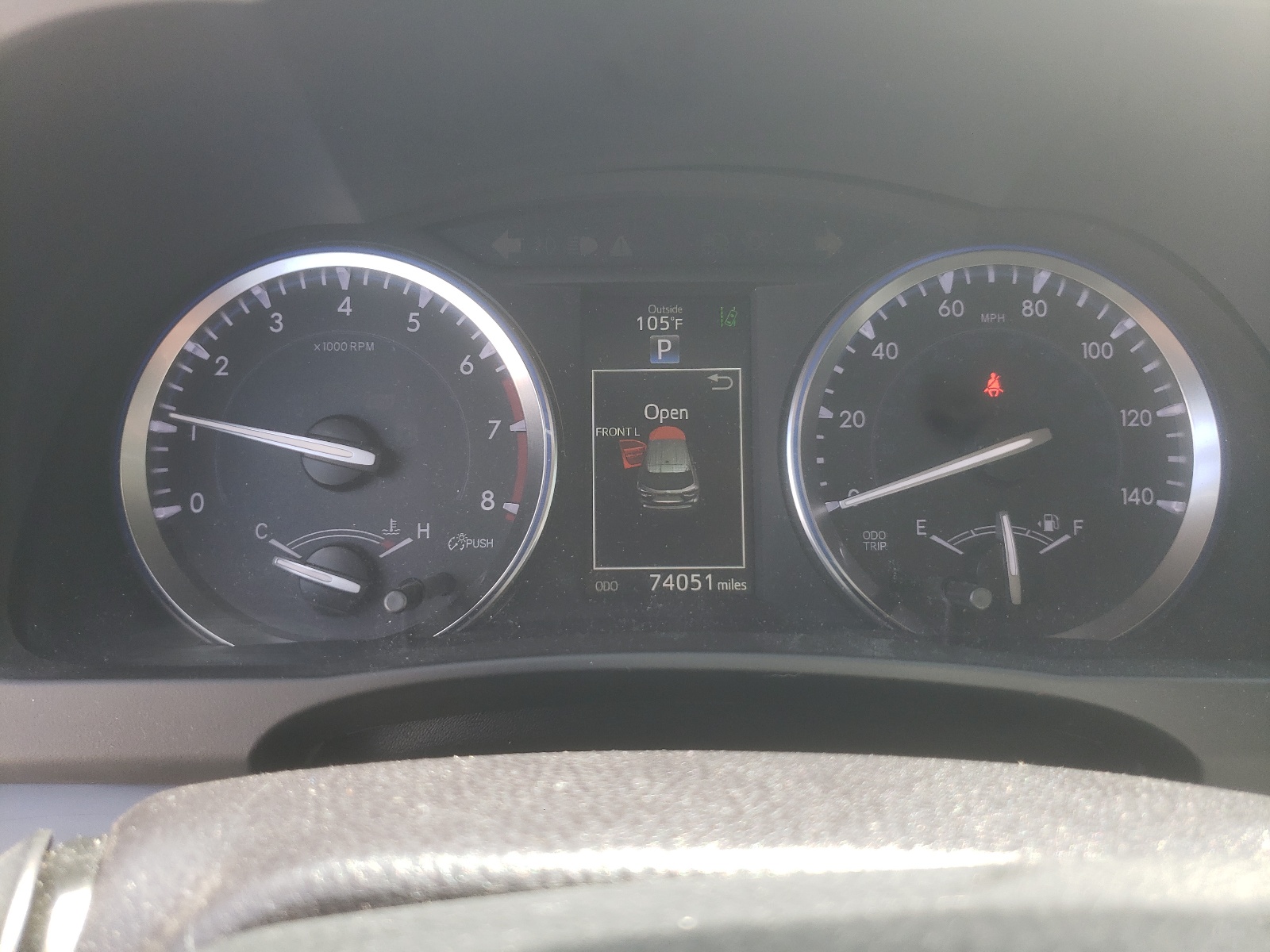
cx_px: 635
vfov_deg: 53.1
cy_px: 476
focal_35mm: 26
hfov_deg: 67.3
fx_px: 954
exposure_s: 1/100
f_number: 1.5
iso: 50
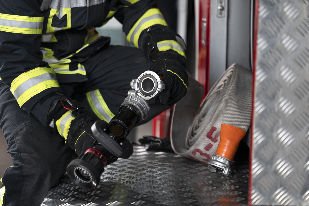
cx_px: 154
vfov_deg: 18.2
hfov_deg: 27.0
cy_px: 103
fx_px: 644
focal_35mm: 75
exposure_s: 1/200
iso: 400
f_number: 2.8
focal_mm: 75
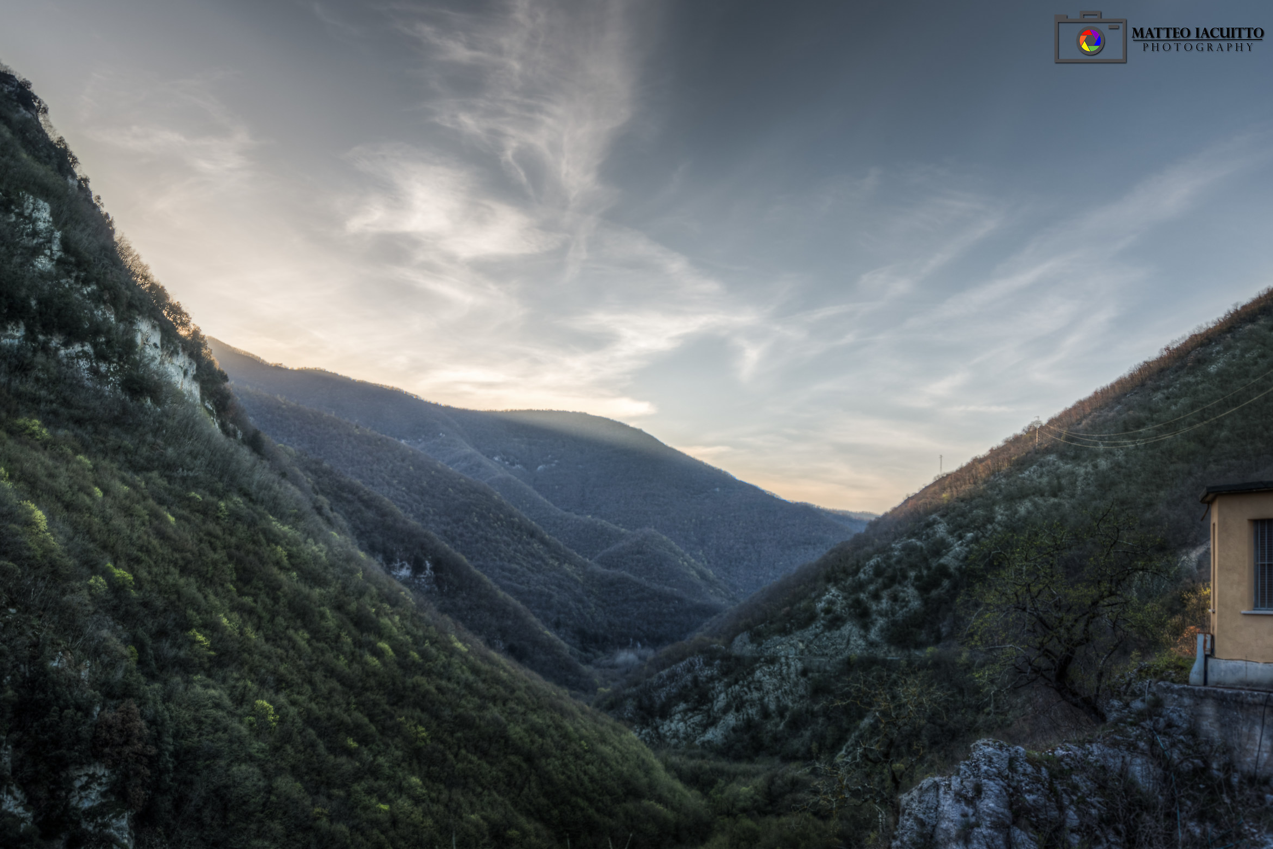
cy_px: 436
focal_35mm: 33
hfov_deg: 57.2
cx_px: 633
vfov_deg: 40.0
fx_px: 1167
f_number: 11
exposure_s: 1/60
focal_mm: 32
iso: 100
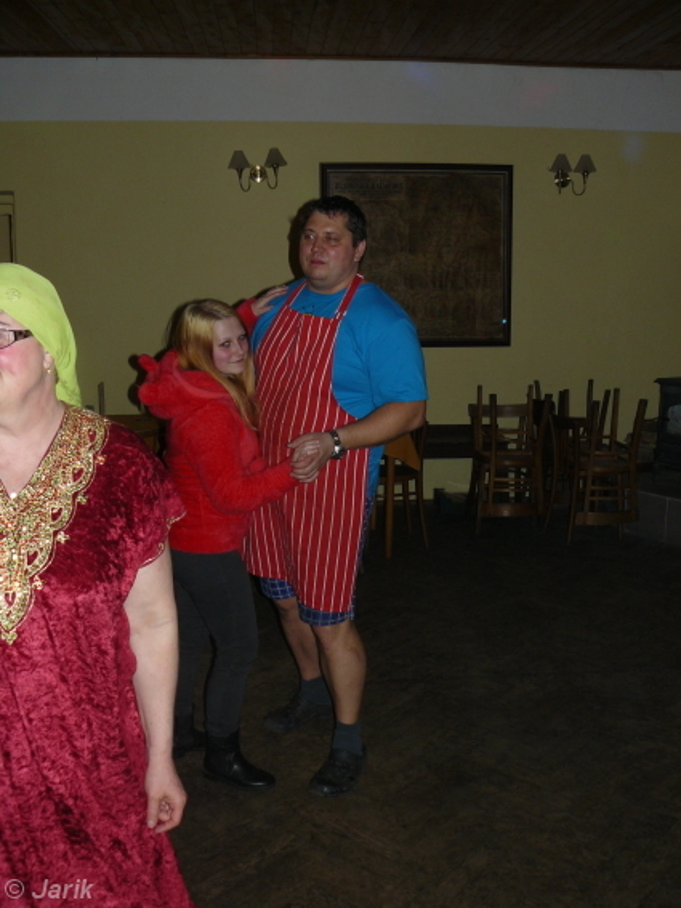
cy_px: 454
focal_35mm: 36
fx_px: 945
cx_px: 340
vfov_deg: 51.4
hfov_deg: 39.6
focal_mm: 6
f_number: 2.8
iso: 100
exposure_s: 1/30
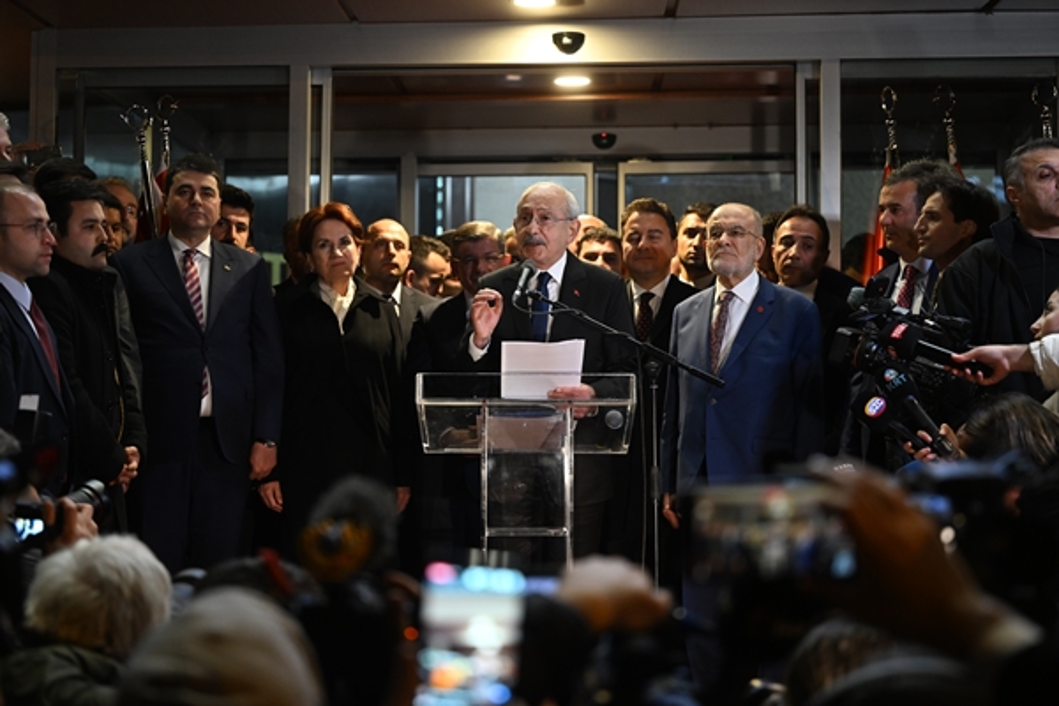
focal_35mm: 70
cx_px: 530
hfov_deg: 28.8
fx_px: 2059
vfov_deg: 19.5
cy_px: 353
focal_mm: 70
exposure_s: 1/160
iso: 2000
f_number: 2.8
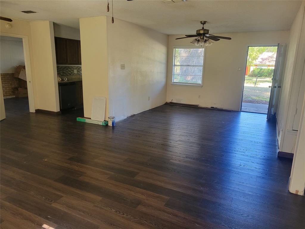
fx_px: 229
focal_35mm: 26
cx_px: 152
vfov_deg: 53.1
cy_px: 114
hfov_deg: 67.3
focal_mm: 5.4
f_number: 1.8
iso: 250
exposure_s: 1/120
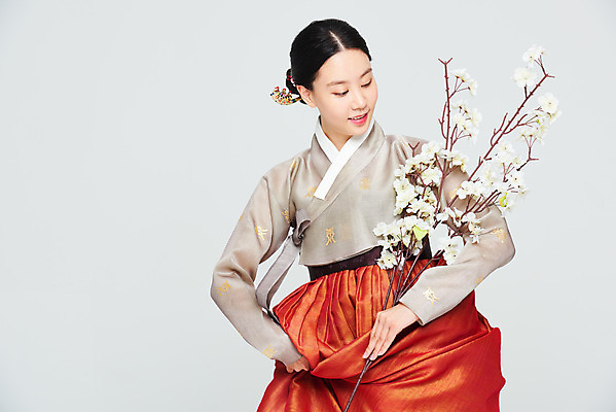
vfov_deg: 9.8
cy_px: 206
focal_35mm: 140
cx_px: 308
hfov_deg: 14.6
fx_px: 2397
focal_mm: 140
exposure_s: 1/125
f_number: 11
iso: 100
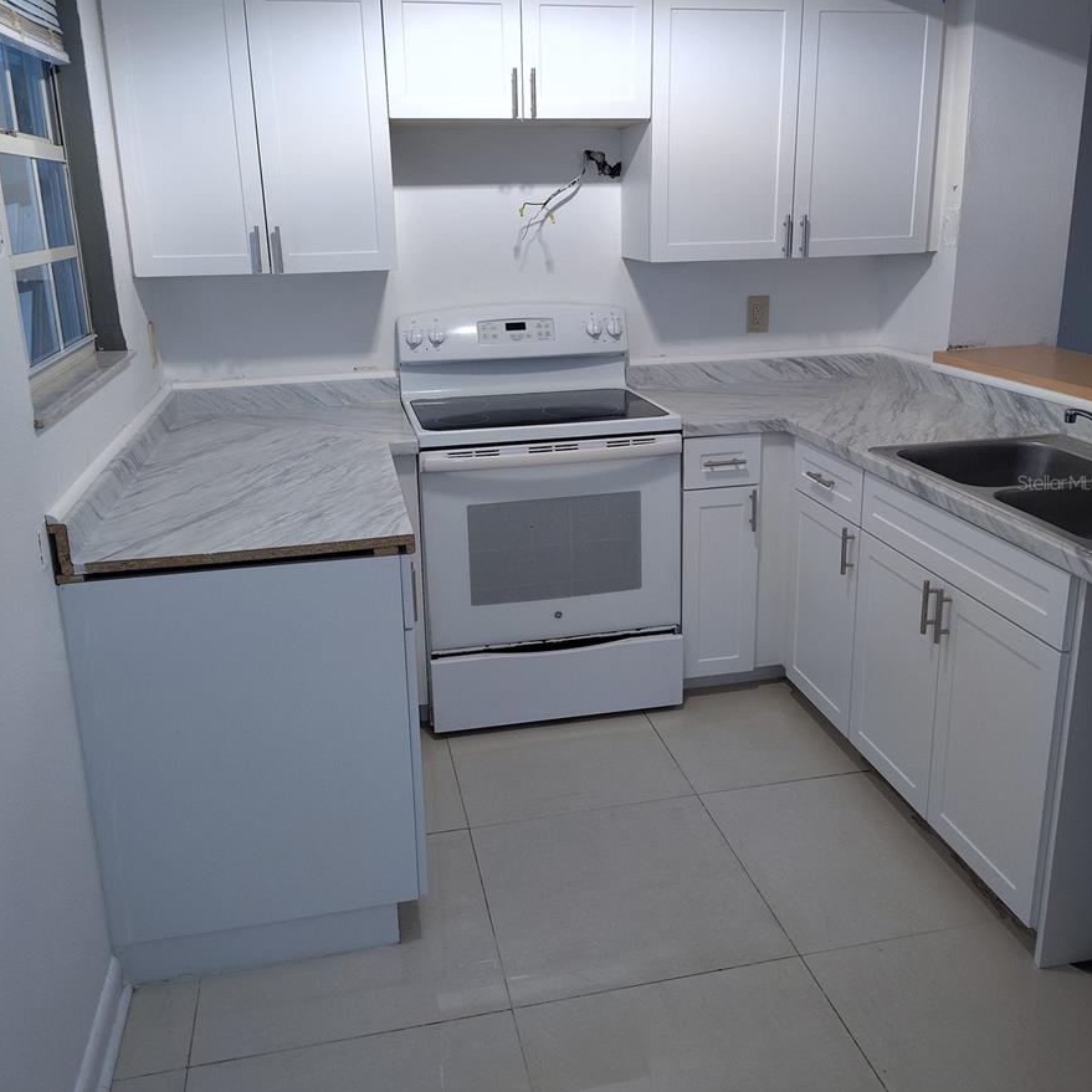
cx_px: 545
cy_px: 482
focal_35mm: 29
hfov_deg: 55.6
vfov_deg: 55.5
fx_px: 1035
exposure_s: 1/120
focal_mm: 5.56
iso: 938
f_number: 1.8
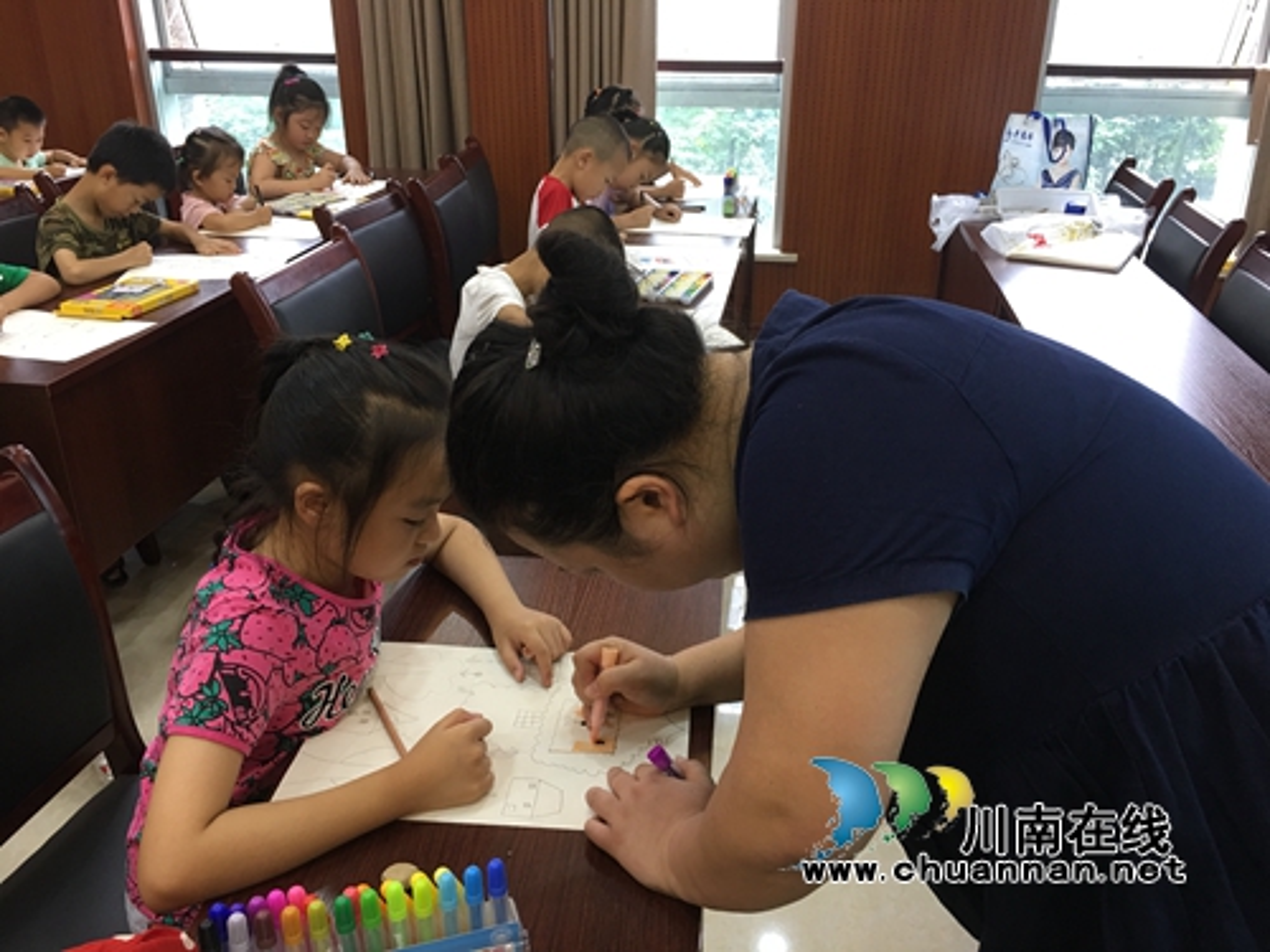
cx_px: 635
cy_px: 476
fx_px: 1064
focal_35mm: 29
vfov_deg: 48.2
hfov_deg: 61.7
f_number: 2.2
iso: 64
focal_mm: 4.15
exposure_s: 1/17
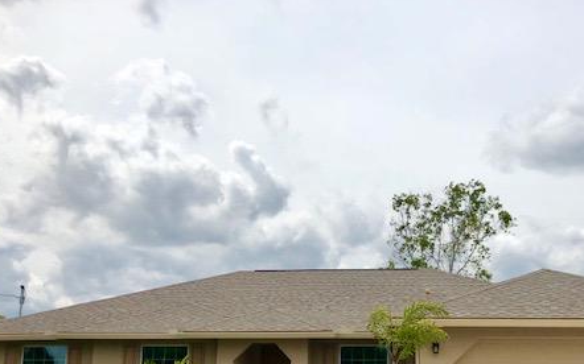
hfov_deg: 46.0
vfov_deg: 29.6
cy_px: 248
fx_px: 684
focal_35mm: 43
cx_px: 341
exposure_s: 1/5348
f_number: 1.8
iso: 20
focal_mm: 4
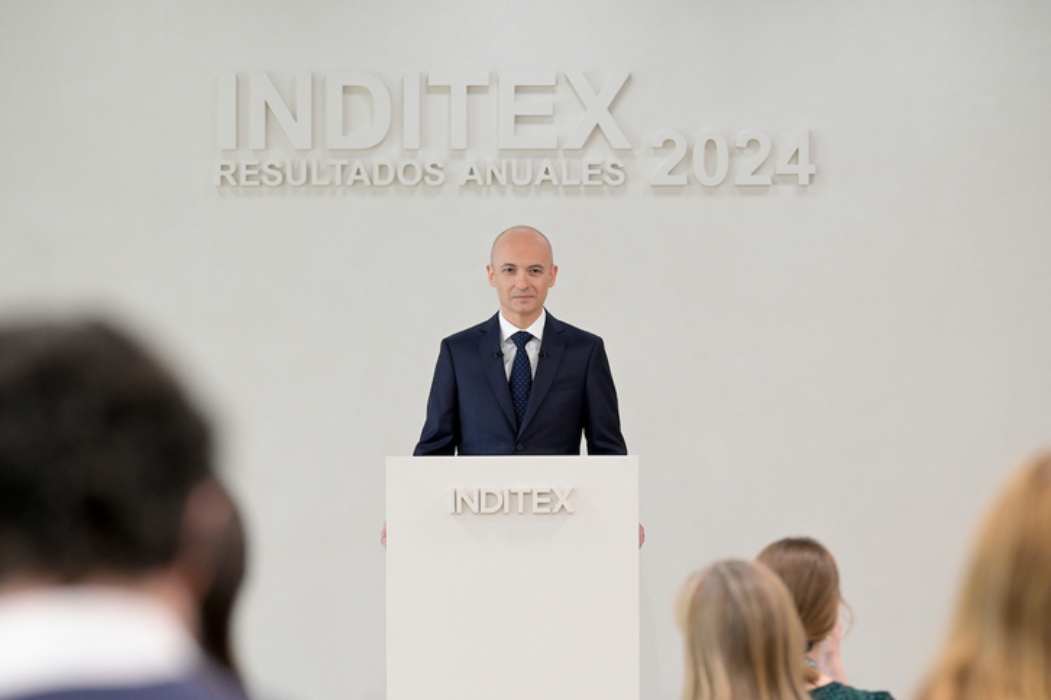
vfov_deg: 7.6
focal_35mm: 180
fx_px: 5251
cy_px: 350
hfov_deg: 11.4
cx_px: 526
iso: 3200
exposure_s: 1/1000
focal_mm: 180
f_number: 5
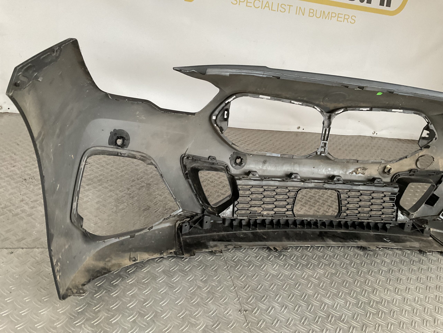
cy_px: 166
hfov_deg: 61.7
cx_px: 222
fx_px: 371
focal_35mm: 29
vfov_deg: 48.2
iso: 160
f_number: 1.8
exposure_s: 1/50
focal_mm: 3
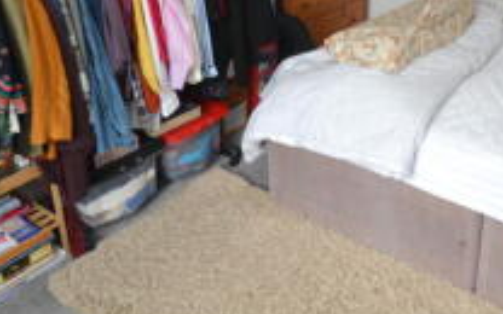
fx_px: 480
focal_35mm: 35
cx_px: 370
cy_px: -6
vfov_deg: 33.0
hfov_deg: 53.1
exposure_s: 1/60
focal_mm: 10
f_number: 3.5
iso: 1000
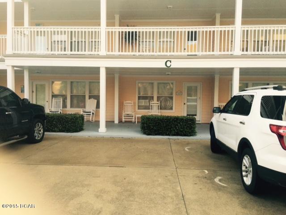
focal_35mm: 29
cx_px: 143
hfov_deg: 61.7
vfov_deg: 48.2
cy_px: 108
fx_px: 240
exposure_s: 1/651
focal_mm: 4.15
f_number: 2.2
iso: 32
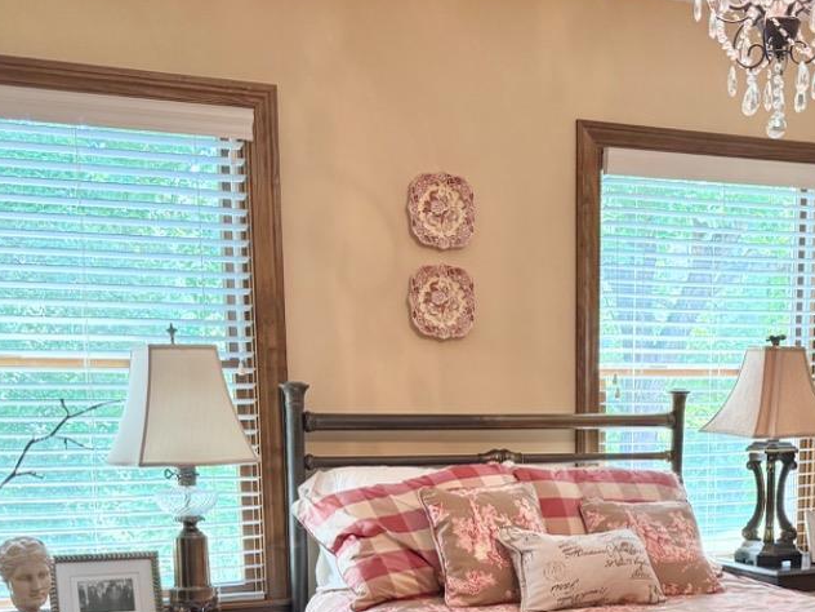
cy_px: 611
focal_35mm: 57
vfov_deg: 24.5
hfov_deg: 33.3
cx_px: 580
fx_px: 1342
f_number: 1.78
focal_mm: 6.76
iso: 200
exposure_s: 1/120
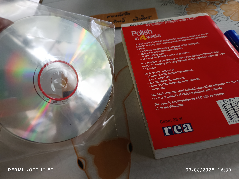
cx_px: 120
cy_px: 90
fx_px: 166
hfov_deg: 71.6
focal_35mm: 24
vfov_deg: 56.8
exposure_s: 1/50
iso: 652
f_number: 1.7
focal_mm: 5.31
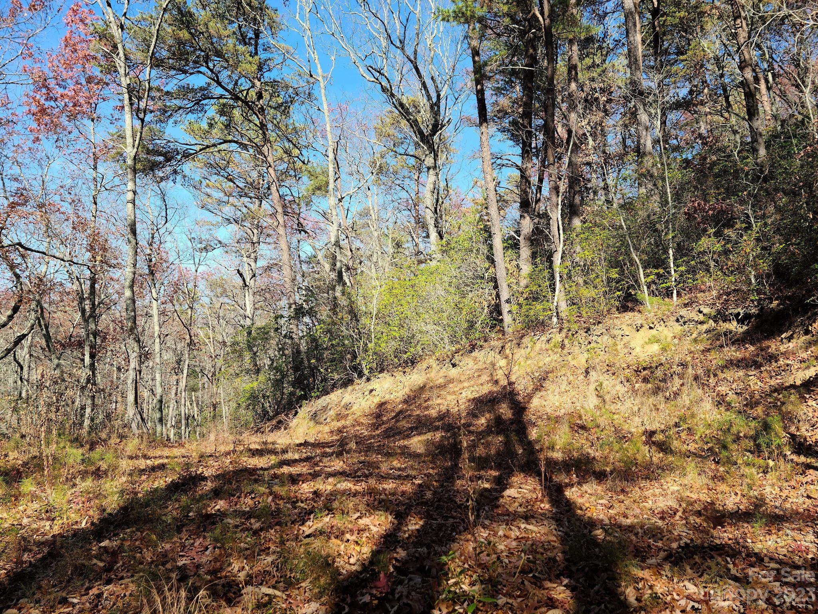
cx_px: 409
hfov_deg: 63.4
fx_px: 662
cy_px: 307
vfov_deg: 49.7
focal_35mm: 28
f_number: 2
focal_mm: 5.9
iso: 25
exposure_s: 1/339
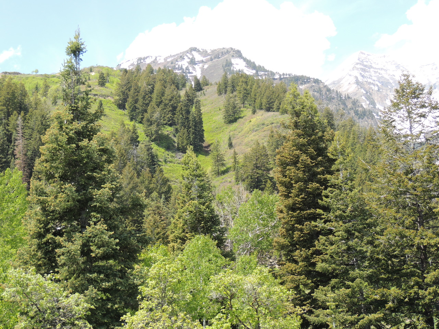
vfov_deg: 26.6
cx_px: 220
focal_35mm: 55
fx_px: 698
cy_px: 164
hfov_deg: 34.9
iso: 100
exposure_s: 1/320
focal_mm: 9.8
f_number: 3.7
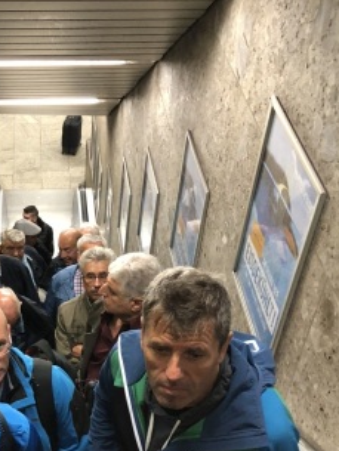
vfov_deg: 34.6
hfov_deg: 26.1
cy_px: 299
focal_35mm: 55
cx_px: 65
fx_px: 718
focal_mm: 4
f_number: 1.8
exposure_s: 1/14
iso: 100
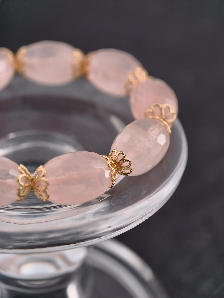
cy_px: 149
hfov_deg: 17.4
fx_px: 732
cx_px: 112
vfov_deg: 23.0
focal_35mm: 85
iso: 125
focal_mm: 22.48
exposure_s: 1/160
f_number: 2.67
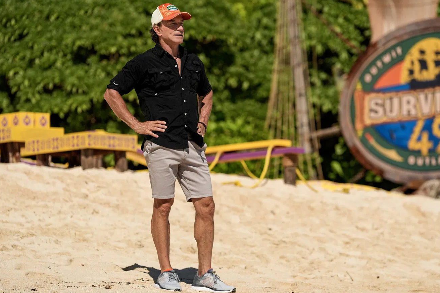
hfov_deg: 11.5
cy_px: 137
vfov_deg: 7.7
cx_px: 262
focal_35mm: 178
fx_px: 2175
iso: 400
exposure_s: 1/8000
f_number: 2.8
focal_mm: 144
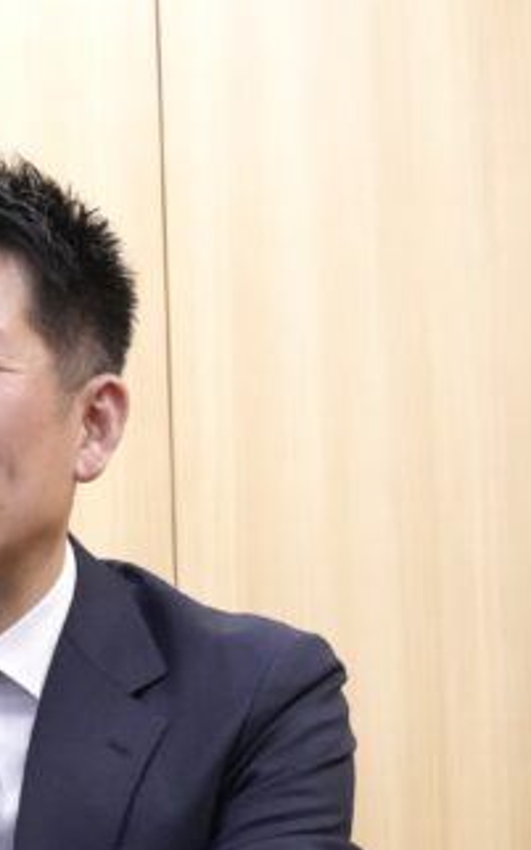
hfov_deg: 13.7
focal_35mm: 94
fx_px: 2186
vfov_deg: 21.6
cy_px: 748
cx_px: 0
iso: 6400
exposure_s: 1/100
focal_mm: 29.1
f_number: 8
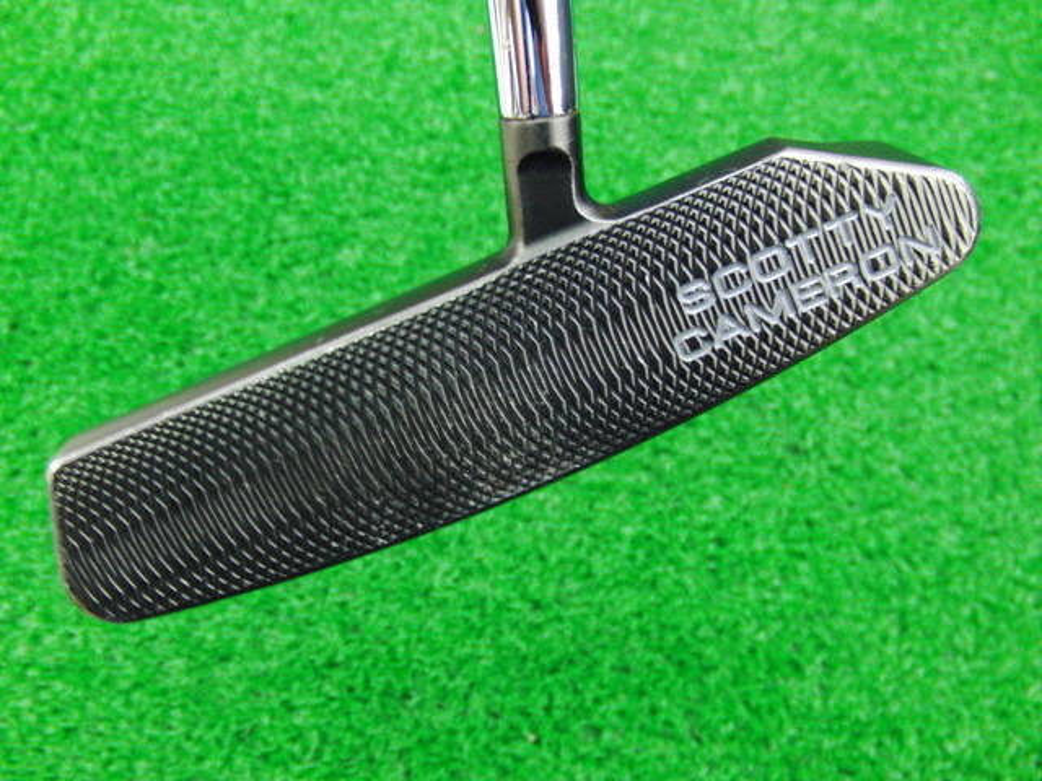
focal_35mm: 37
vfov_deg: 38.7
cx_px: 521
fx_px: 1114
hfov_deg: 50.1
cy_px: 390
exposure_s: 1/15
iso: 400
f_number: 3.6
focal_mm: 6.42
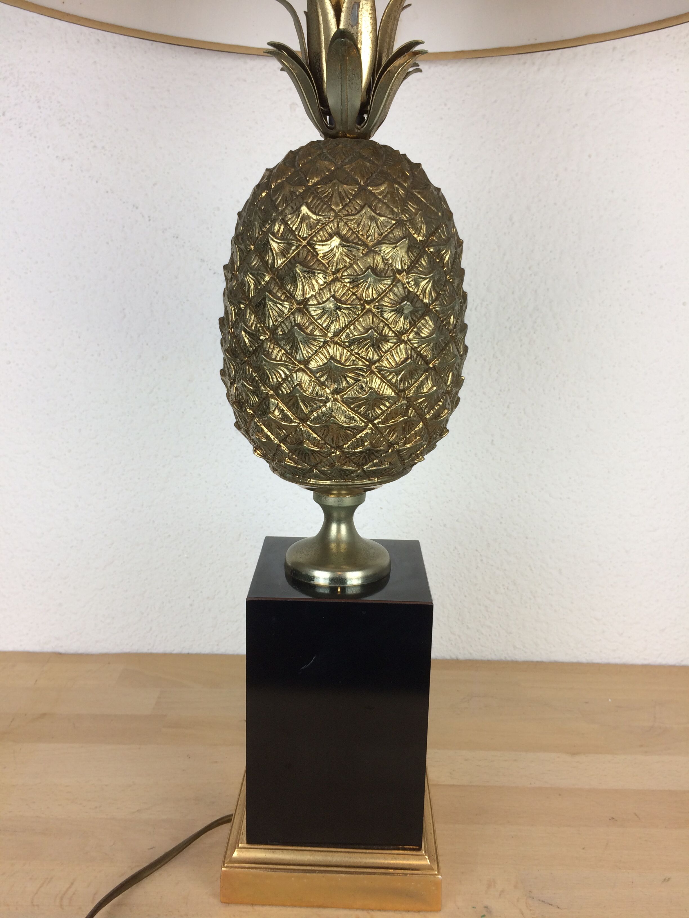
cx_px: 344
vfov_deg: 61.7
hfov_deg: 48.2
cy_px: 459
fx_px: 770
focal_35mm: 29
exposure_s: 1/50
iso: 32
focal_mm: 4.15
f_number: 2.2
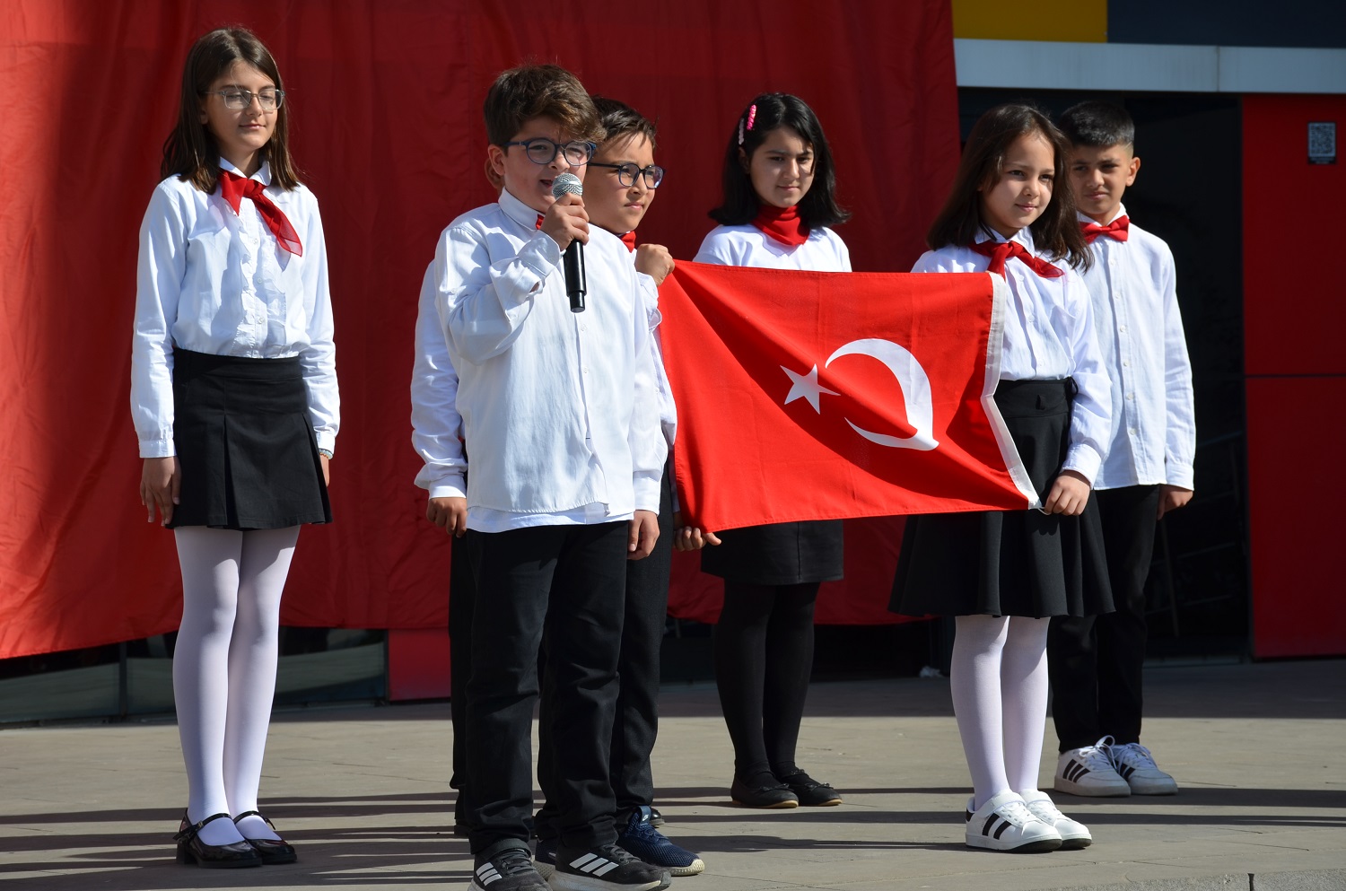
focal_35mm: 120
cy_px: 446
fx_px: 4477
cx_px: 673
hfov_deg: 17.1
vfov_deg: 11.4
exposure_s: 1/320
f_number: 9
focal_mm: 80
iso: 100
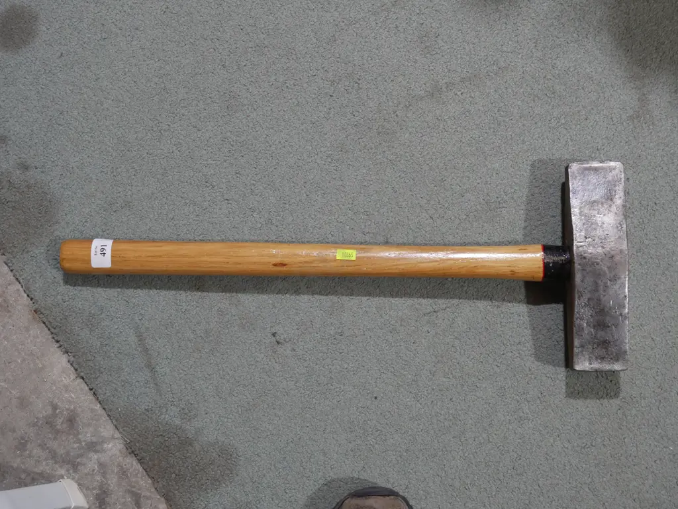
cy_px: 254
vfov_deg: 29.1
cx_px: 339
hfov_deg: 38.2
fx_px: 980
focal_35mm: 50
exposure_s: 1/60
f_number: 5.3
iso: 800
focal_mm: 25
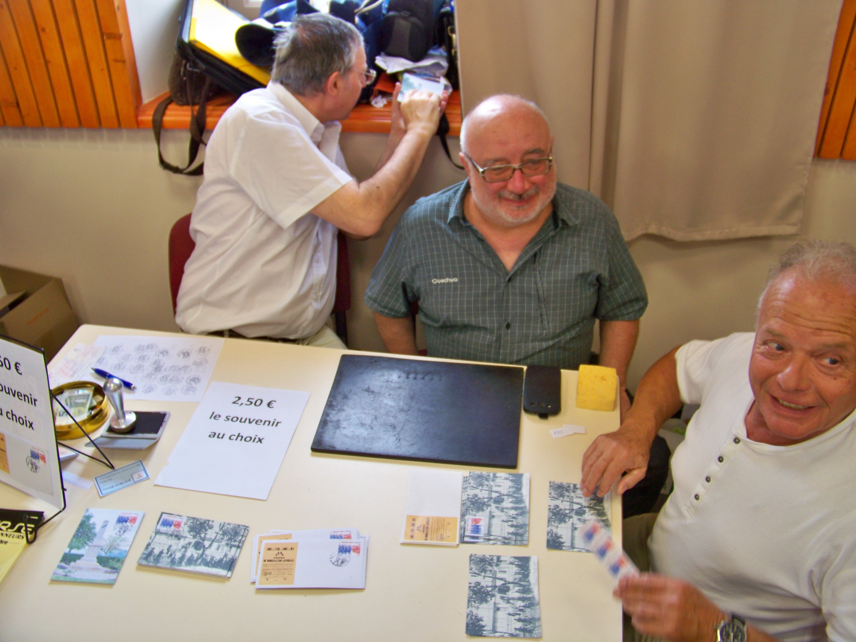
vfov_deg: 42.9
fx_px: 816
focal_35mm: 33
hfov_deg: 55.4
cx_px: 428
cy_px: 321
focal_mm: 5.85
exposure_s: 1/30
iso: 80
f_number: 2.8
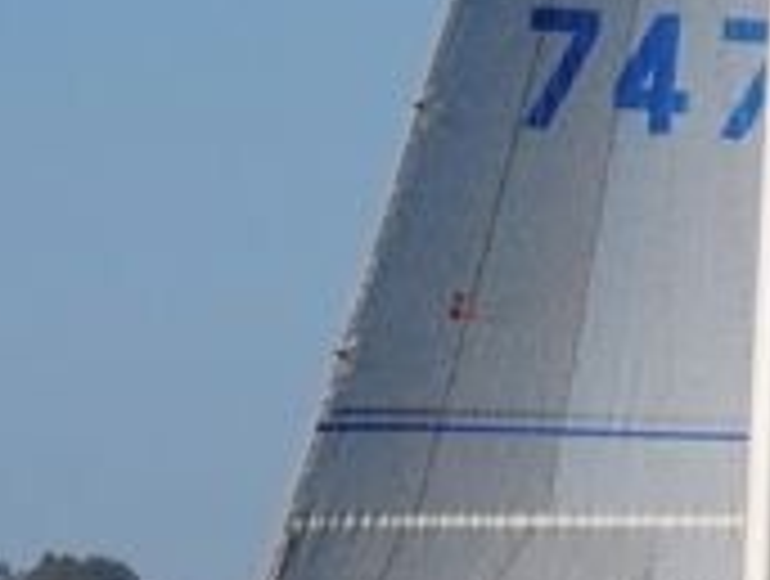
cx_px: 932
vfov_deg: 2.6
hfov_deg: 3.4
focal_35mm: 573
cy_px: 883
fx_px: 12778
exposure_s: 1/640
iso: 100
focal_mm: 85
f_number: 6.3
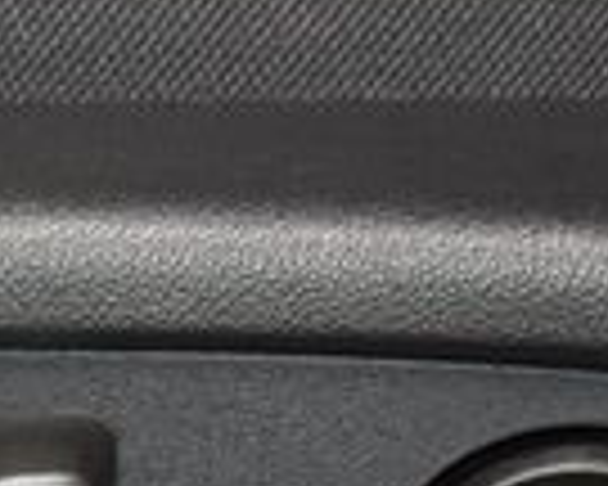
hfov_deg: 4.1
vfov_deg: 3.3
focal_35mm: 467
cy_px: 610
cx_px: -18
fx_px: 8403
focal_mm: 70
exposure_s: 1/50
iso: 2500
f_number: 4.5
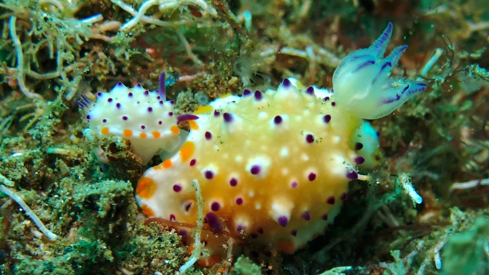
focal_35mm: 110
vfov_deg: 11.0
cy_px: 155
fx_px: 1426
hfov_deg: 19.5
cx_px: 243
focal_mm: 18
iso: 200
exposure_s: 1/200
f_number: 6.3
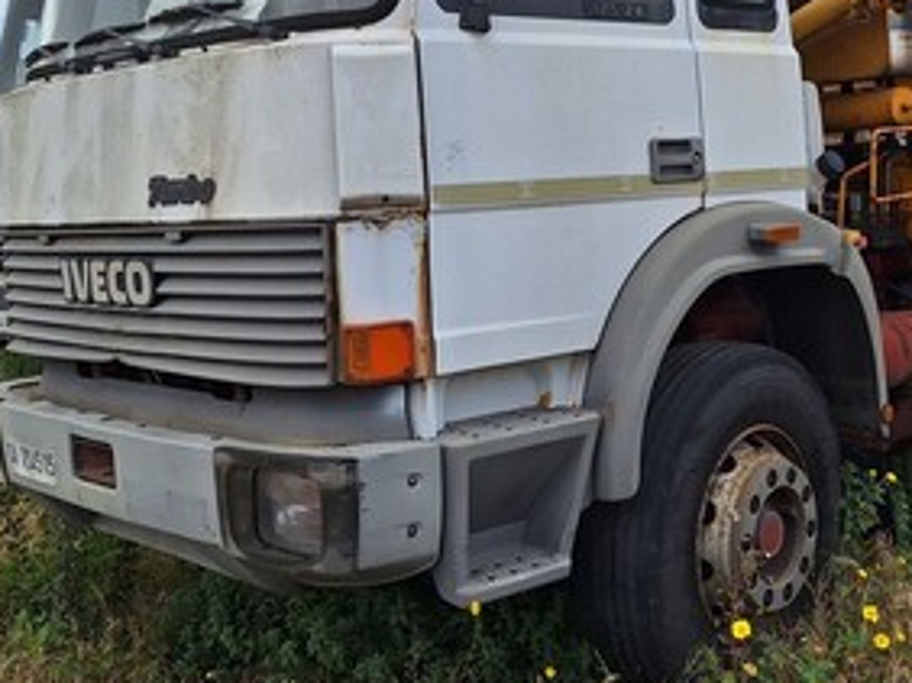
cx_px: 676
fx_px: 1290
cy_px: 162
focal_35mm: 49
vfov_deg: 29.1
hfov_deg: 38.0
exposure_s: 1/3876
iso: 40
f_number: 1.8
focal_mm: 5.54
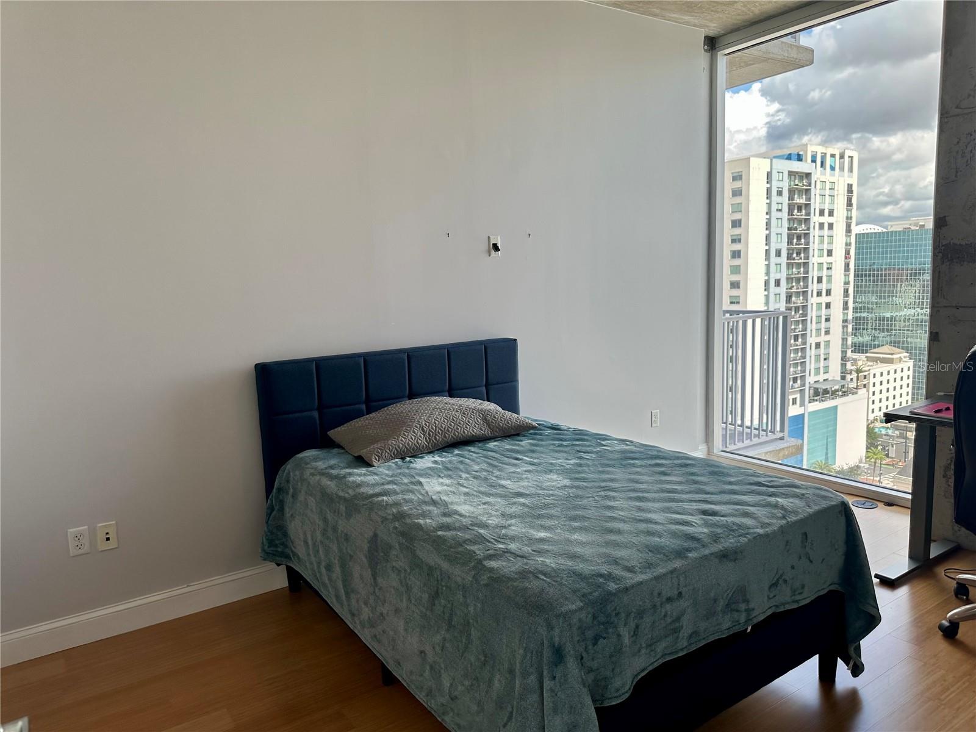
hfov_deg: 71.6
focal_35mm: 24
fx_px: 677
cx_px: 488
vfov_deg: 56.8
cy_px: 366
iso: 80
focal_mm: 6.86
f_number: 1.78
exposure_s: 1/471
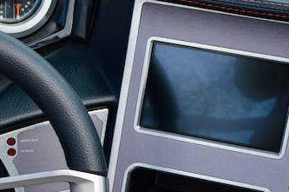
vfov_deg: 10.7
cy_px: 199
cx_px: -9
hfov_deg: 15.8
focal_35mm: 127
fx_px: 1018
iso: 200
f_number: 5
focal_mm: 22
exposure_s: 1/200
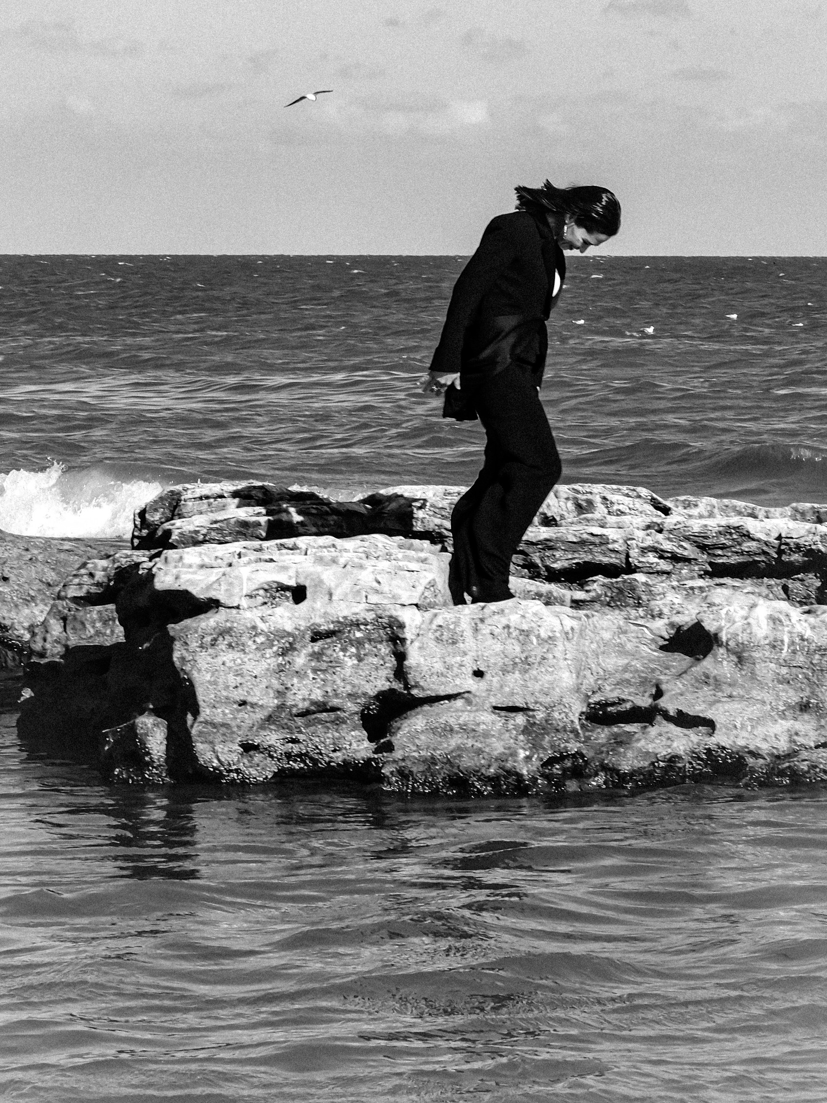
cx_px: 385
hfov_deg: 11.4
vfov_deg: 15.1
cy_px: 353
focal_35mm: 130
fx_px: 4142
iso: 400
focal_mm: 56
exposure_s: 1/180
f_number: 13
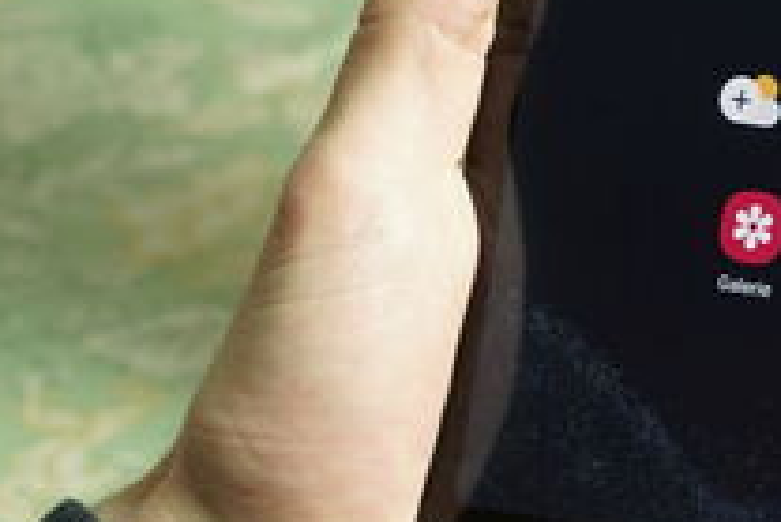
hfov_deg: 10.8
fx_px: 3973
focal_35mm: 183
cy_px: 229
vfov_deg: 7.5
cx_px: 1217
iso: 2500
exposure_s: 1/160
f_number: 6.3
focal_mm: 46
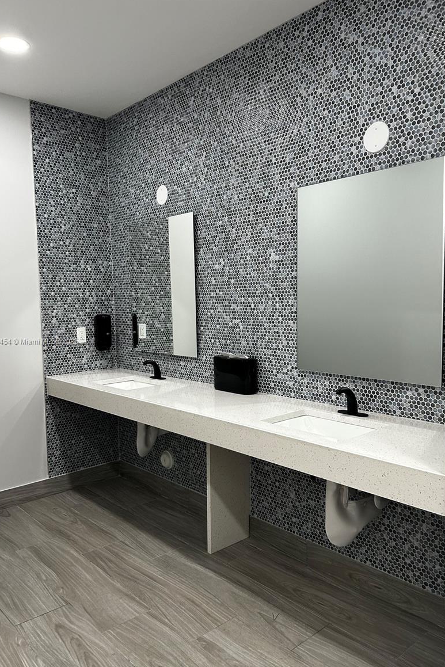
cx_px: 232
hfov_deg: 46.4
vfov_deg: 65.5
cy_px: 342
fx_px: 519
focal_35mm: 28
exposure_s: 1/120
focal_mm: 5.7
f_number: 1.5
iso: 125
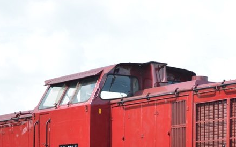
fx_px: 799
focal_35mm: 124
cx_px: 207
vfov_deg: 10.5
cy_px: 144
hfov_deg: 16.6
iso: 100
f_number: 5.6
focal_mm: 35
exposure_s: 1/250
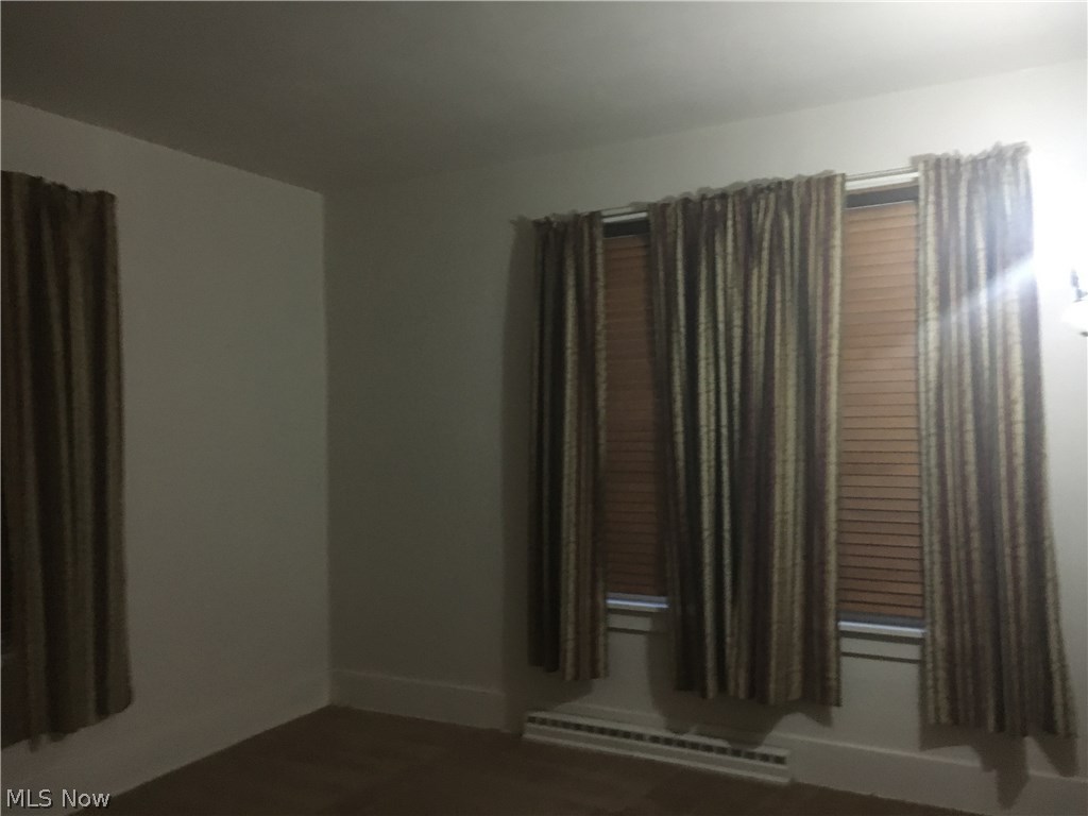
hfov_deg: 61.7
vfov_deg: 48.2
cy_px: 408
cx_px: 544
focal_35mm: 29
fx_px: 911
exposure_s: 1/15
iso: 400
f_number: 2.2
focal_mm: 4.15
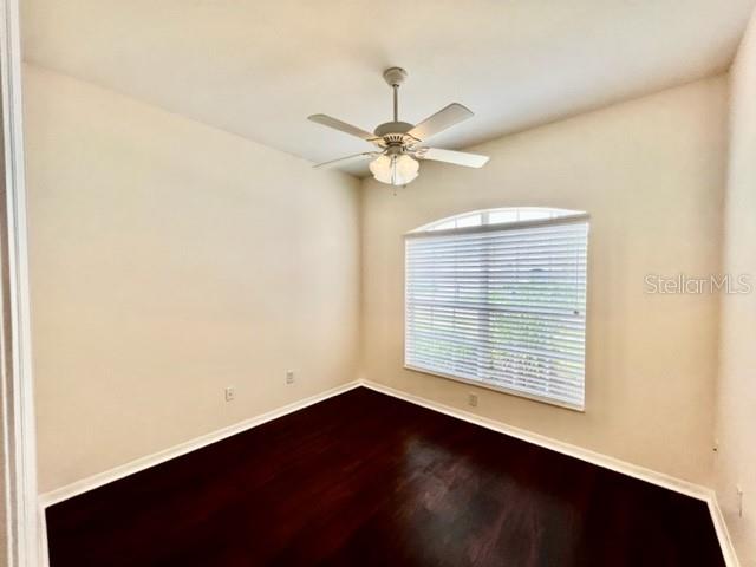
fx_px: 284
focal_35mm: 13
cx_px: 378
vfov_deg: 89.9
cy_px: 284
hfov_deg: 106.2
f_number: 1.8
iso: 50
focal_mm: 1.57
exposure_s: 1/122
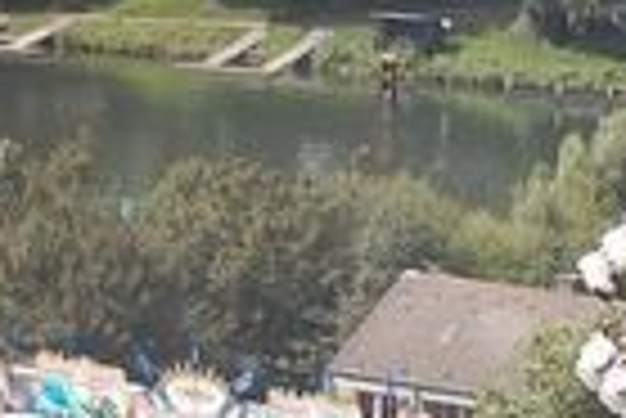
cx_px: 1054
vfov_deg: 4.5
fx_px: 5271
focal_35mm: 303
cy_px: 724
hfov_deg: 6.7
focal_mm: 55
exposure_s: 1/200
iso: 200
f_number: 7.1
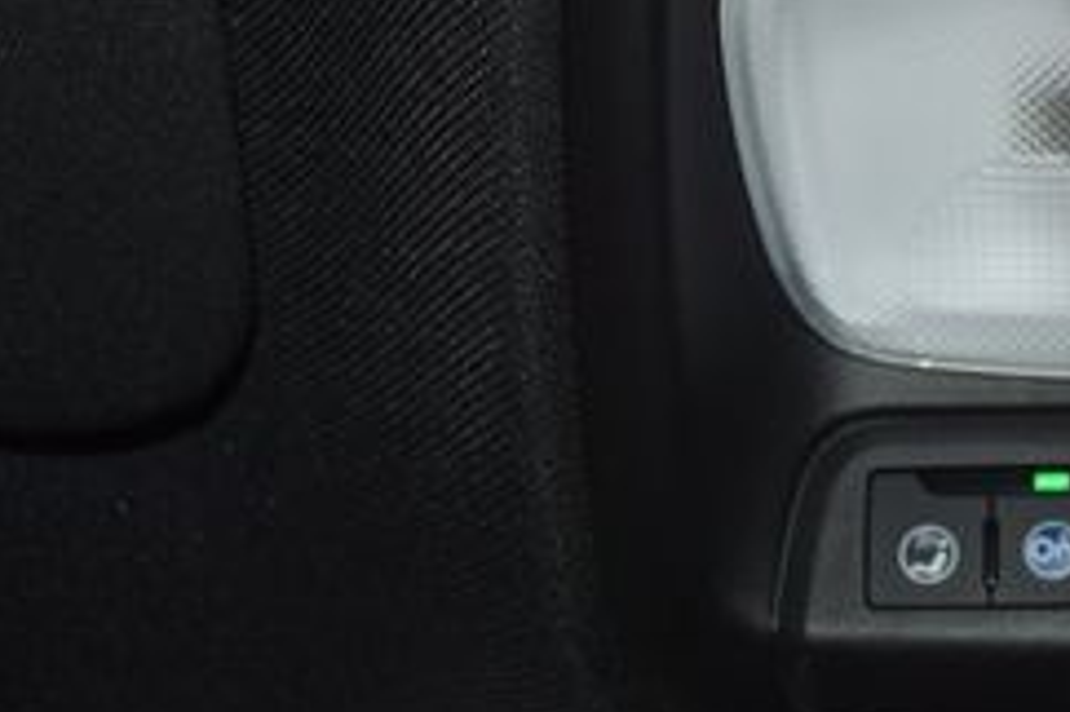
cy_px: -15
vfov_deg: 13.5
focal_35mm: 99
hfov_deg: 19.2
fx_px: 2950
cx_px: 1335
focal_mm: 25
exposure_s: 1/40
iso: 280
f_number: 3.8
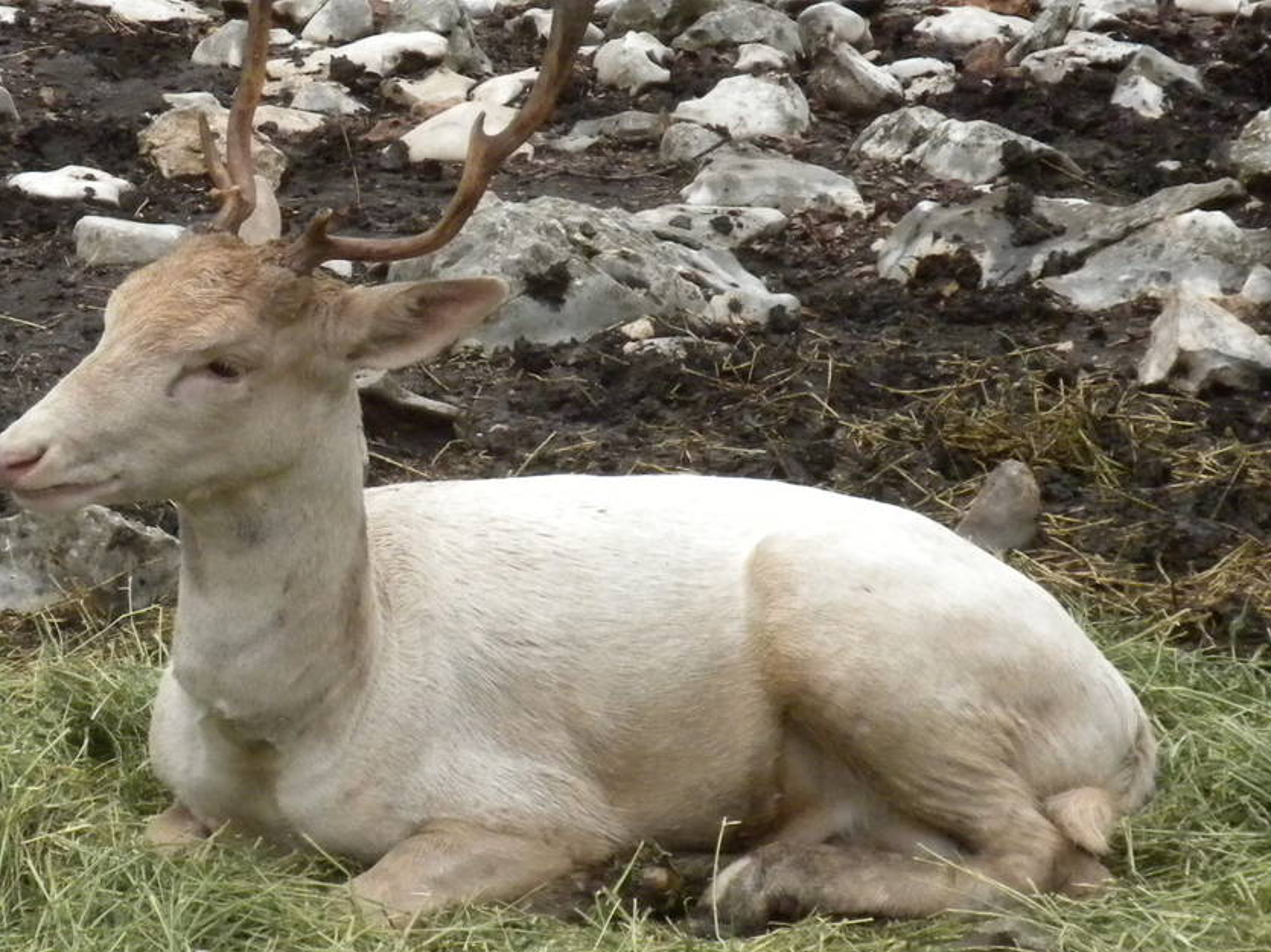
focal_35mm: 138
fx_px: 5066
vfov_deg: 10.7
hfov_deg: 14.3
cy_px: 487
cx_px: 413
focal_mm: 12.7
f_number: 5
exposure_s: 1/394
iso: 400
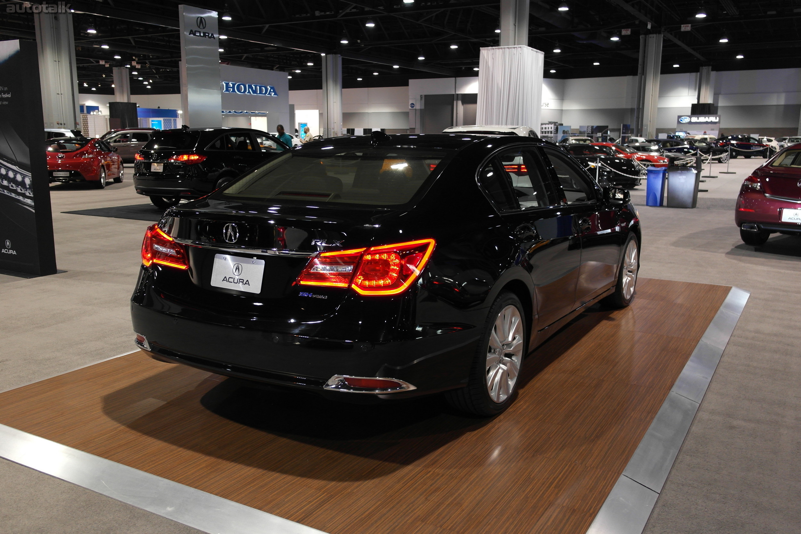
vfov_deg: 43.6
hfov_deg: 61.9
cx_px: 400
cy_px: 267
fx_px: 667
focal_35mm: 30
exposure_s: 1/25
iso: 400
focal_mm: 20
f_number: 3.5
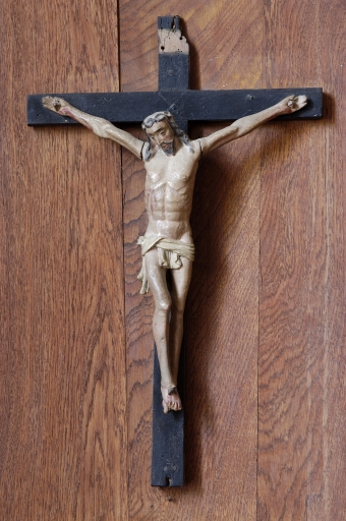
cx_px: 173
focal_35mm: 105
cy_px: 260
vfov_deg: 19.5
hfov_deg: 13.0
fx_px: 1518
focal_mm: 70
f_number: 14
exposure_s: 2
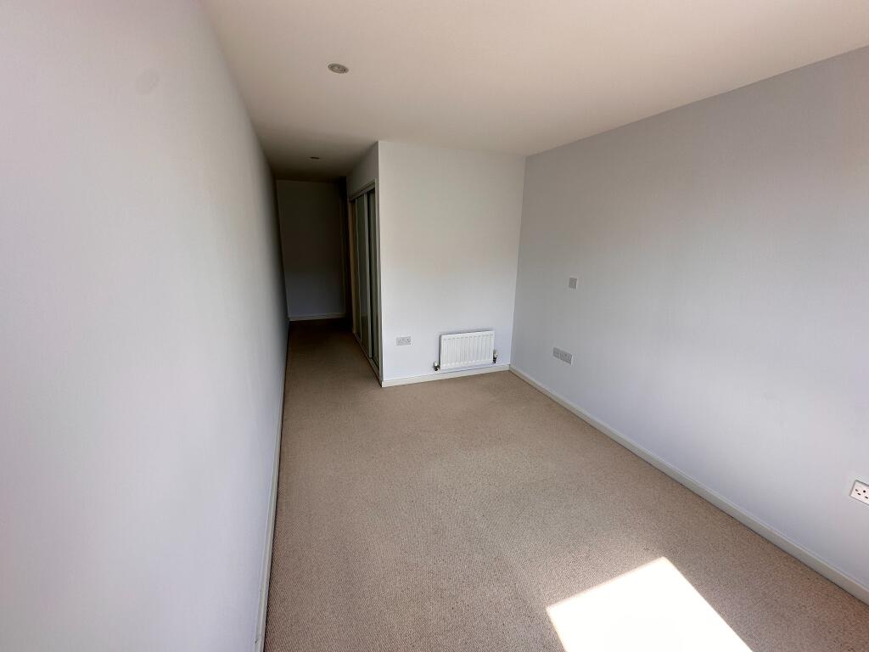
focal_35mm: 14
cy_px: 326
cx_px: 434
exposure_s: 1/99
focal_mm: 2.22
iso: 50
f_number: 2.2
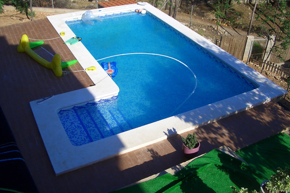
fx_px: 298
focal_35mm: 37
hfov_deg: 51.9
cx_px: 145
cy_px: 96
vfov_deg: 35.9
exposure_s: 1/640
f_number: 4.3
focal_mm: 5.8
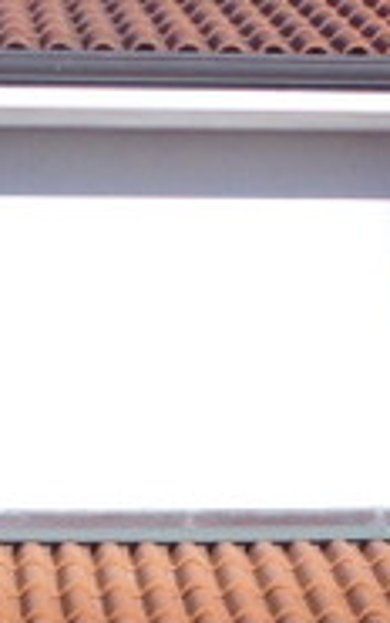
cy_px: 721
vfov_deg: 12.8
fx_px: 2715
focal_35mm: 160
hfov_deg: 8.2
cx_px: 195
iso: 100
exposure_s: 1/200
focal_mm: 6.4
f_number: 9.9
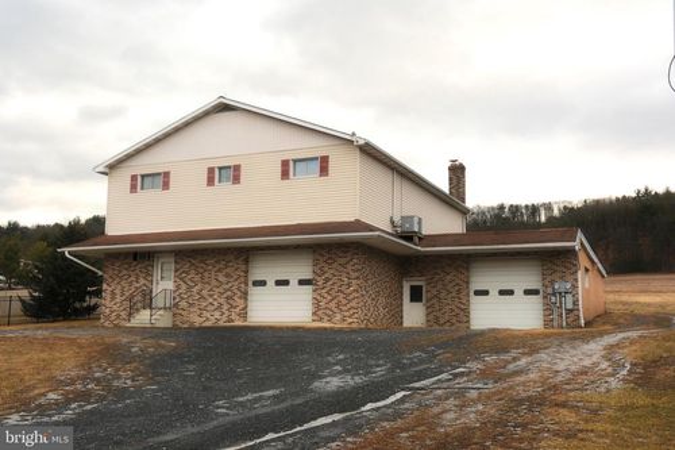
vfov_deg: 34.2
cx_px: 338
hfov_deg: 49.6
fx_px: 731
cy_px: 225
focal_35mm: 39
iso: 500
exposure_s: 1/800
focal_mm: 26.3
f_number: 5.6
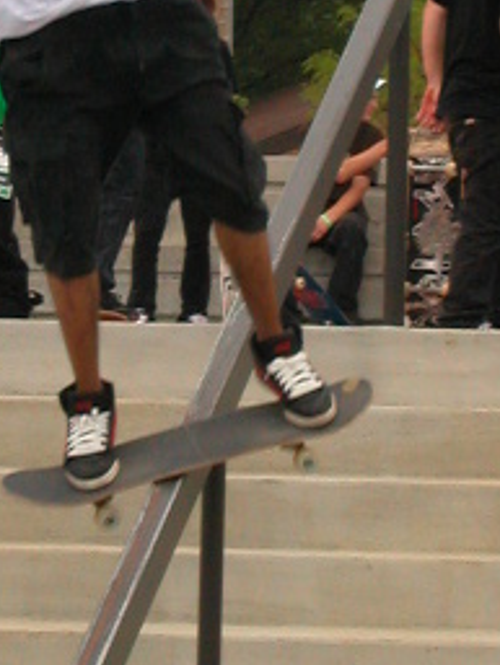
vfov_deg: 4.7
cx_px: 231
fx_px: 8140
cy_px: 132
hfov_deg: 3.5
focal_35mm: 423
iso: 100
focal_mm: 21.4
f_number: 7.6
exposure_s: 1/277
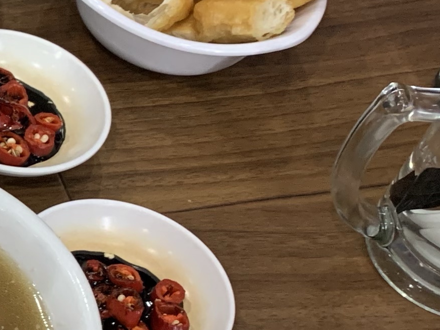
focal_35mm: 120
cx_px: -363
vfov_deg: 12.3
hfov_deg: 14.4
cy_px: 228
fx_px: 1525
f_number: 1.8
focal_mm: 4.25
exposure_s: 1/50
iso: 160
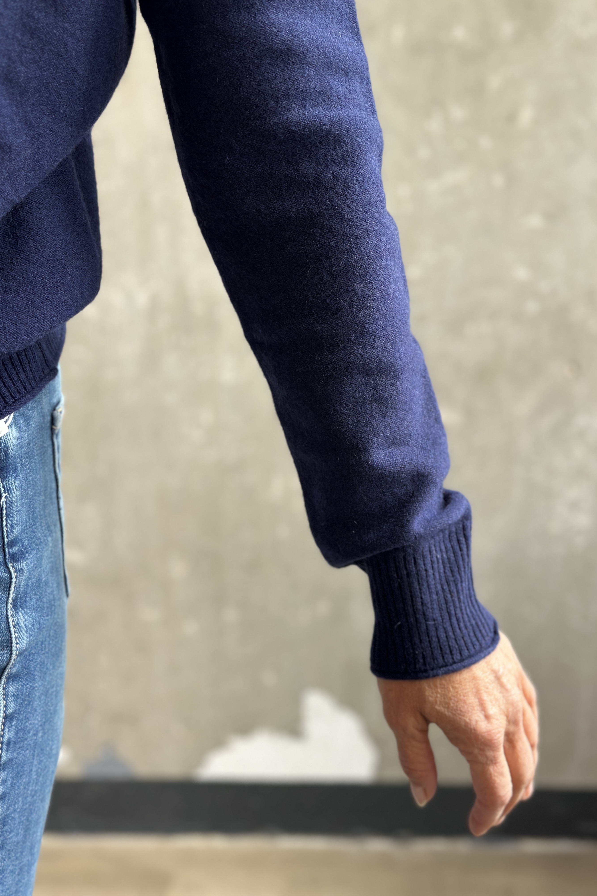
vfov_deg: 39.6
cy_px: 448
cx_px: 284
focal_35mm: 50
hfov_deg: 27.0
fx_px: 1244
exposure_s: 1/86
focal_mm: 6.86
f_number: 1.78
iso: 125
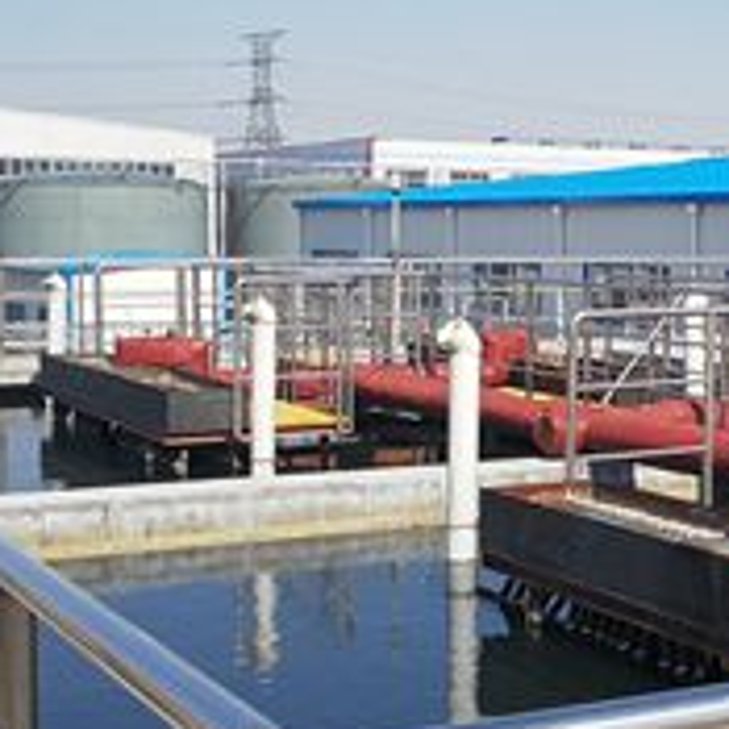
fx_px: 1787
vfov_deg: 23.0
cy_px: 310
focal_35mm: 75
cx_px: 871
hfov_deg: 21.4
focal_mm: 3.95
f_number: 2.2
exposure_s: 1/1263
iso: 50
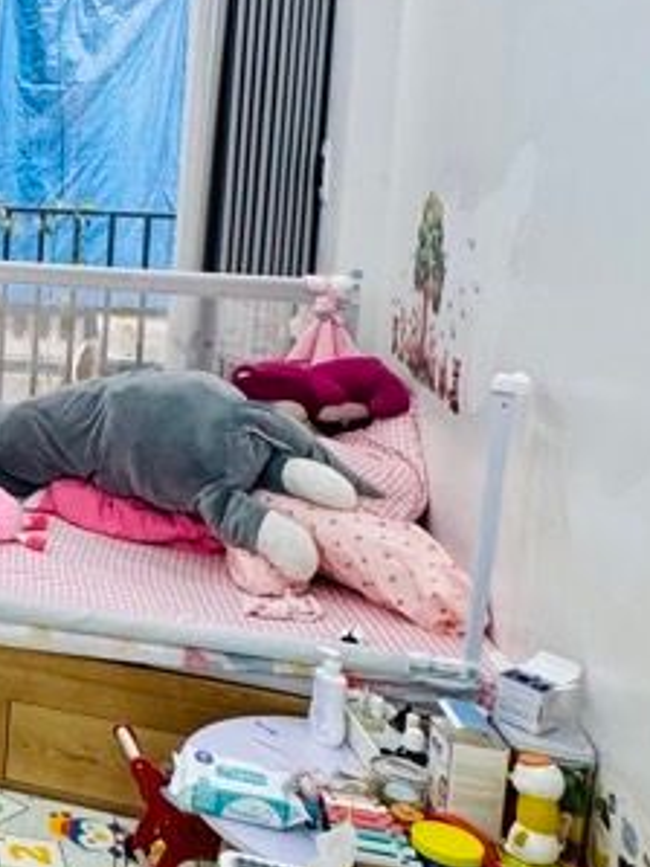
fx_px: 1203
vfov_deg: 38.8
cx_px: -287
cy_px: 238
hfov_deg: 24.5
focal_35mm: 48
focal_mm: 2.22
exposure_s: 1/100
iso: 200
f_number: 2.2
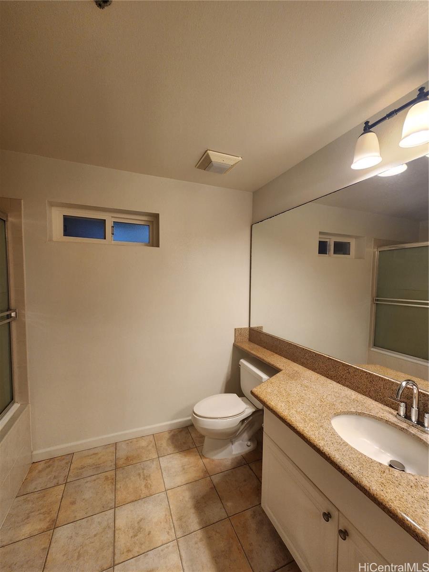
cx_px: 214
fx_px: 215
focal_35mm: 13
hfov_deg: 89.9
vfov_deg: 106.2
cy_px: 286
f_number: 2.2
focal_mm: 2.2
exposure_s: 1/60
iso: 125
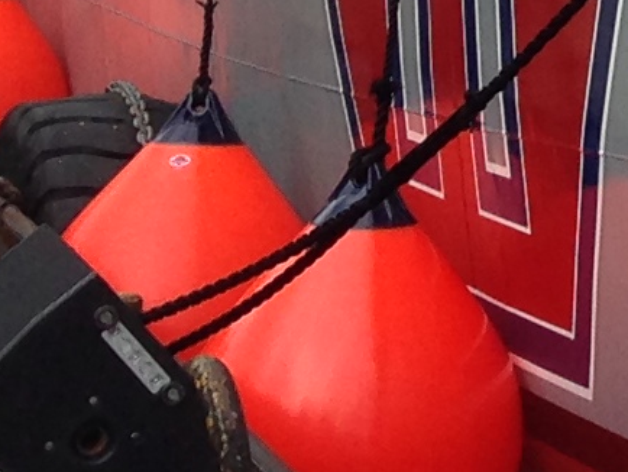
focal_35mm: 248
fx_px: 4502
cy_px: -546
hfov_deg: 7.2
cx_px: 1790
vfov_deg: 5.8
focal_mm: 4.12
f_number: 2.4
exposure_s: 1/763
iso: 50
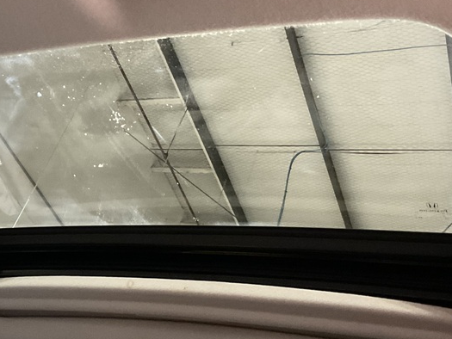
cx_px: 147
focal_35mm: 53
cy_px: 159
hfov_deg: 35.8
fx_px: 692
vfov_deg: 27.5
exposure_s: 1/25
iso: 400
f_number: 1.8
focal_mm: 3
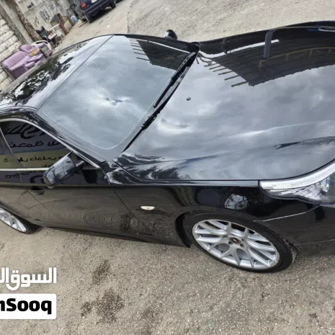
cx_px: 165
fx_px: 307
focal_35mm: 28
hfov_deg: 57.3
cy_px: 164
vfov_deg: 57.3
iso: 50
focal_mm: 6.3
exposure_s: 1/359
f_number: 1.7
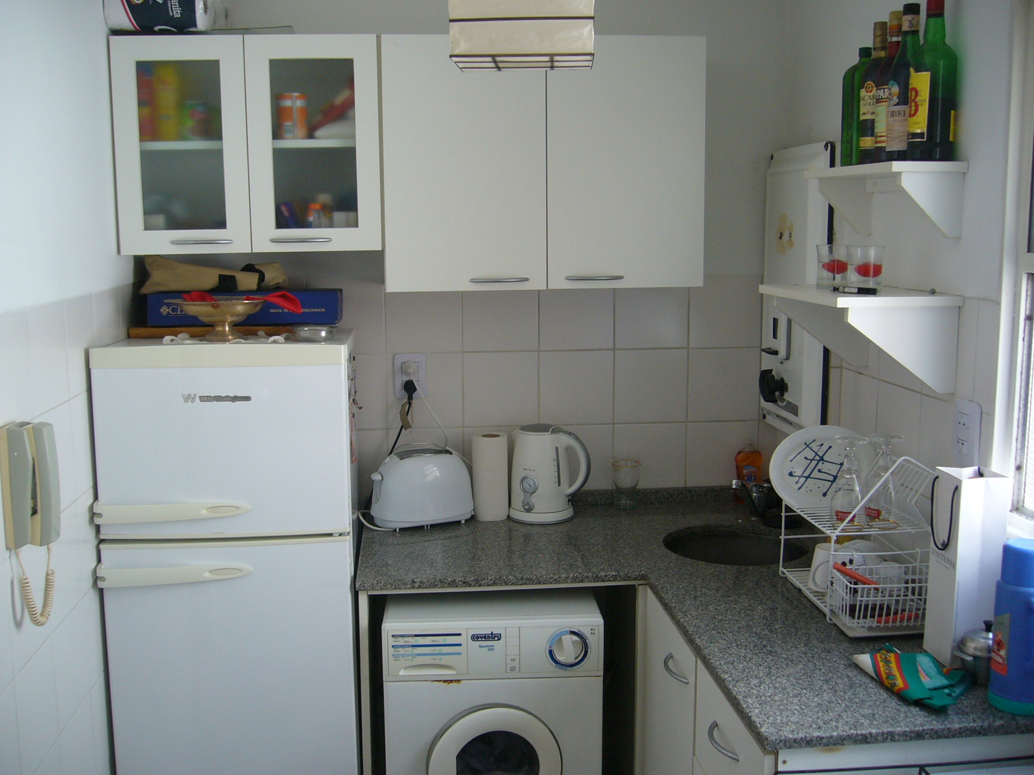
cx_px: 517
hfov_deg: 52.6
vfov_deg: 40.7
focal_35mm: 35
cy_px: 388
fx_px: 1045
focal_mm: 5.8
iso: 100
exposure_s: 1/40
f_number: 2.8
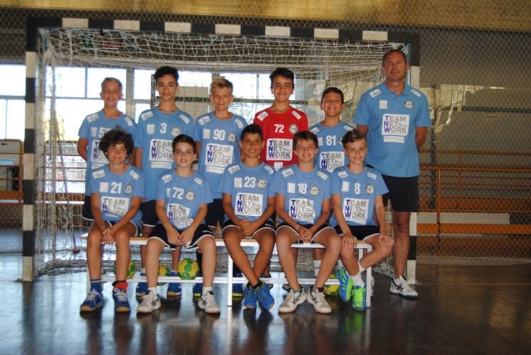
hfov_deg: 42.3
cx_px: 266
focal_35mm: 46
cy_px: 178
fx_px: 687
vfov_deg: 29.0
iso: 200
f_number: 4.2
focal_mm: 31
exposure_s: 1/60
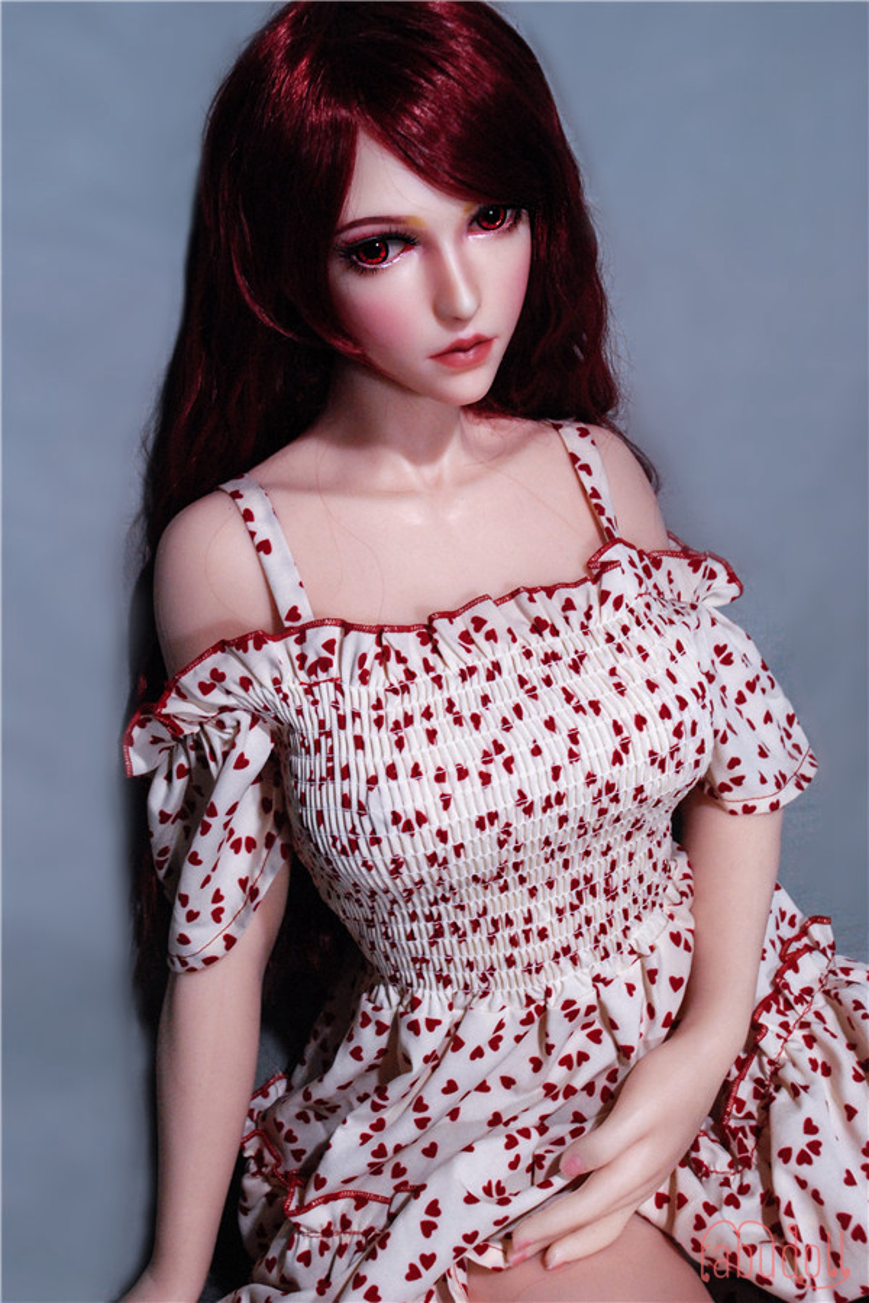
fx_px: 5159
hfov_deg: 9.6
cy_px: 652
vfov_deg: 14.4
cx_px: 434
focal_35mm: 142
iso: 1250
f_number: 16
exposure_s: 1/20
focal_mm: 95
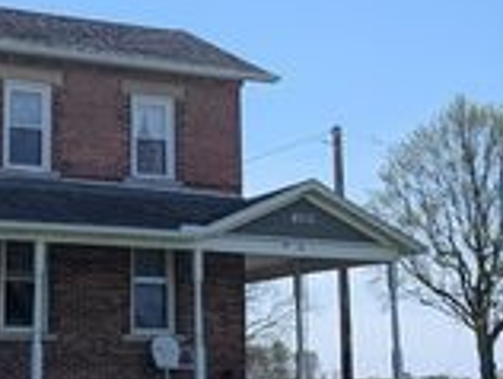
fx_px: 1106
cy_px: 169
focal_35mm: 76
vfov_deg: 19.4
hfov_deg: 25.4
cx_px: 150
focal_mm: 6.9
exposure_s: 1/1241
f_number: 1.68
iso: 21
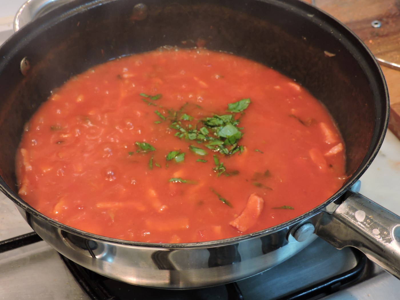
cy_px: 150
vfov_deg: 33.6
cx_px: 200
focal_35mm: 43
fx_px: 497
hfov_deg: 43.9
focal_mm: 7.7
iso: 400
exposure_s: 1/13
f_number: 3.4
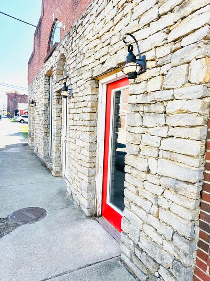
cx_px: 105
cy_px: 140
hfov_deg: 56.8
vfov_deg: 71.6
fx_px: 194
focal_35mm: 24
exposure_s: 1/887
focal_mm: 6.86
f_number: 1.78
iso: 80
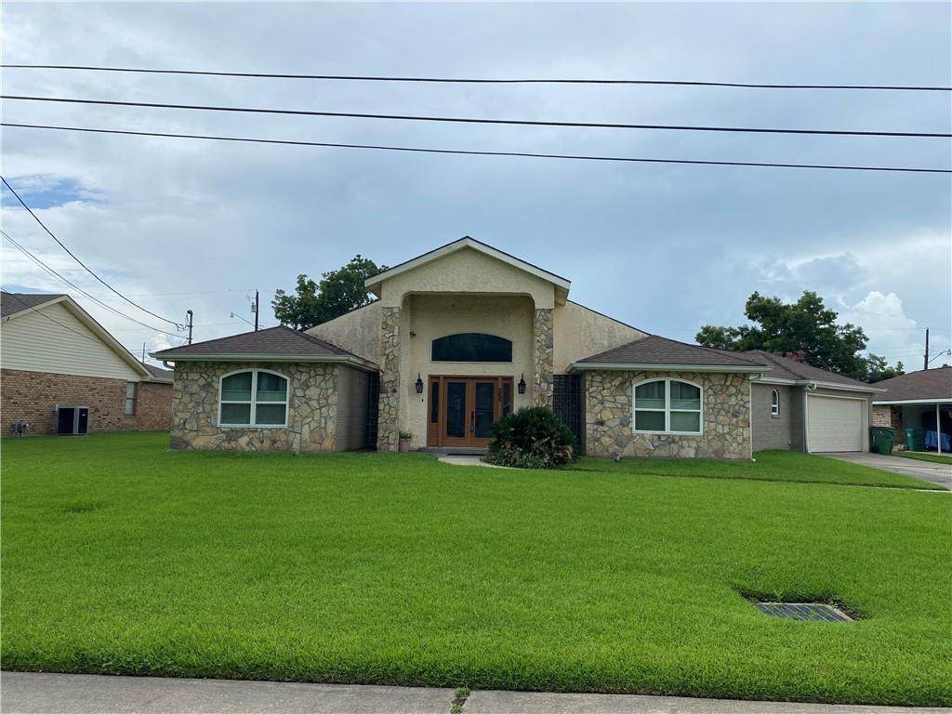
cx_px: 476
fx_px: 715
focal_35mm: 26
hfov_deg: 67.3
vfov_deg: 53.1
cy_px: 357
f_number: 1.8
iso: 32
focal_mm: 4.25
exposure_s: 1/1779
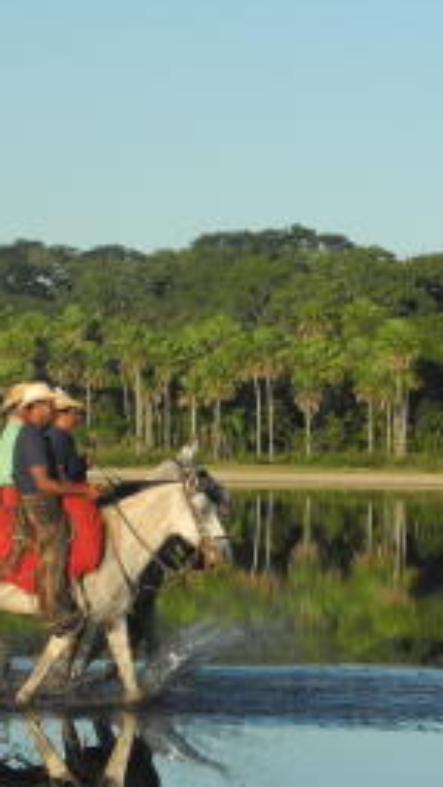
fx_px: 4862
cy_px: 589
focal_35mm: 233
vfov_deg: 9.2
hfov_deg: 5.2
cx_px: 294
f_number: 4
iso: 100
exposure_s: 1/791
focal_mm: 18.1
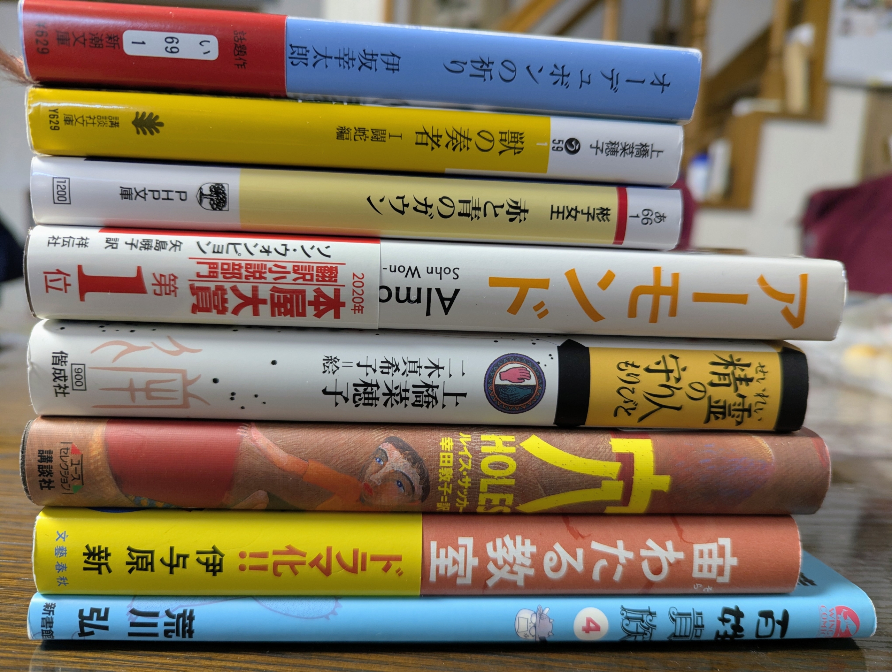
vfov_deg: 56.9
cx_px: 446
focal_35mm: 24
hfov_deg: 71.5
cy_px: 336
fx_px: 619
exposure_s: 1/52.4
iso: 200
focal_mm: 6.81
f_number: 1.85
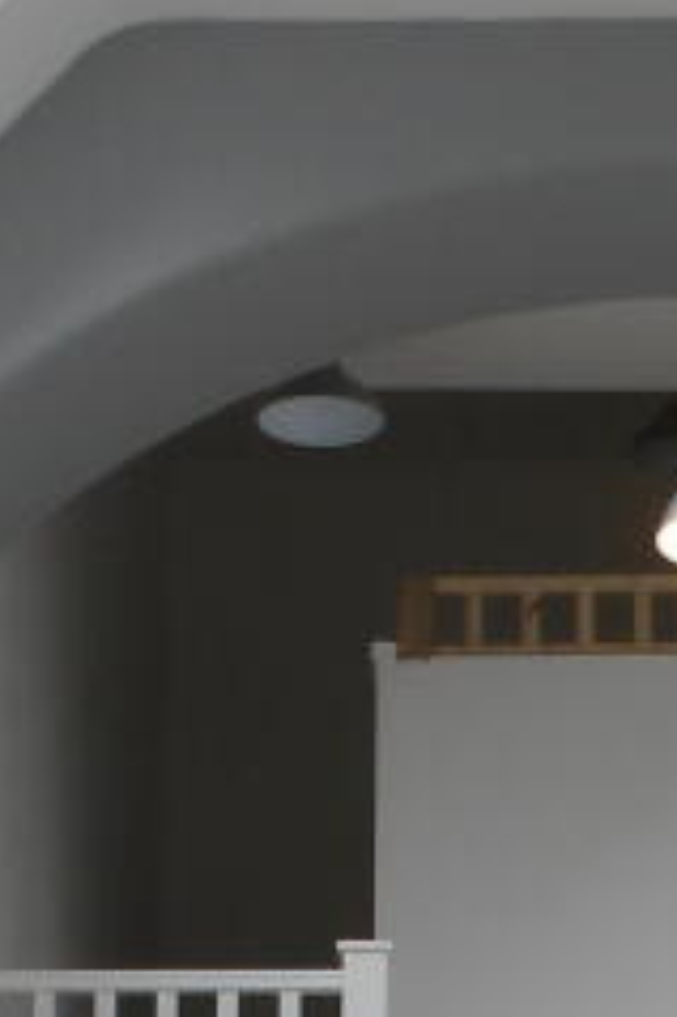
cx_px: 464
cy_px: 1311
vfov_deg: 17.9
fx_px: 3022
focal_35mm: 107
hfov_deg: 12.8
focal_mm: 4.3
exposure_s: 1/50
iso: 100
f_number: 4.1
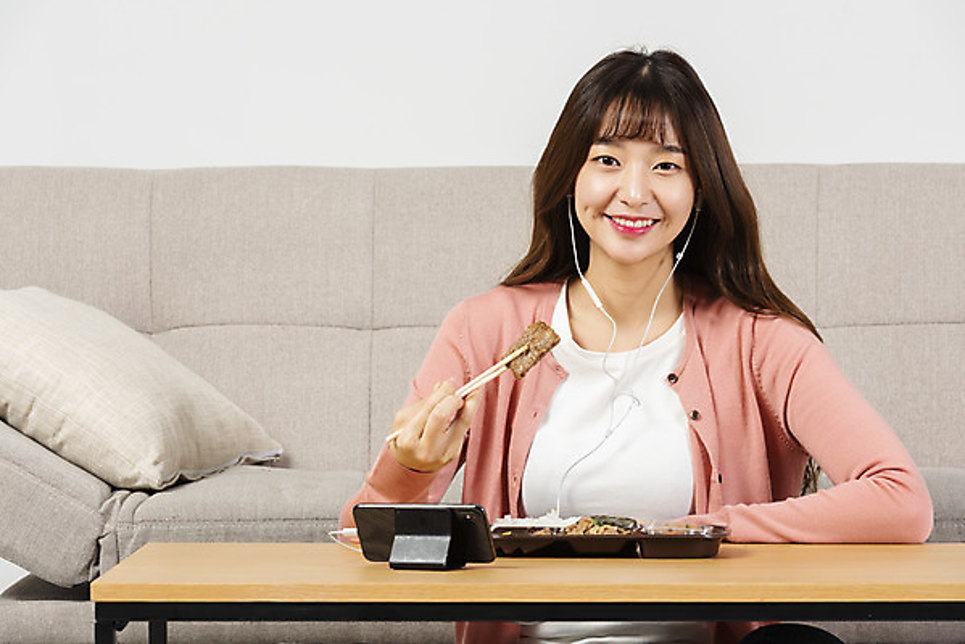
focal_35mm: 165
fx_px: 4425
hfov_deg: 12.4
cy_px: 322
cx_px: 482
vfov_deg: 8.3
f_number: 11
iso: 100
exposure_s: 1/125
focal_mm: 165
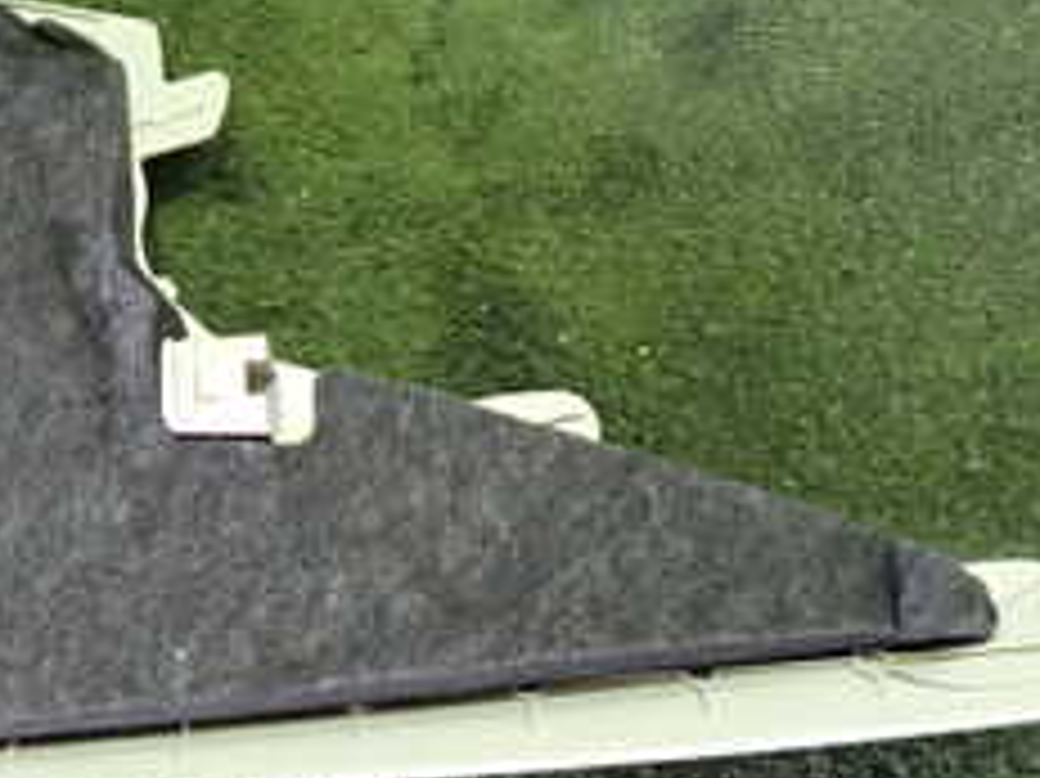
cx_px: 320
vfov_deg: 22.5
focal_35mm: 65
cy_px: 274
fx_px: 1952
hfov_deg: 29.6
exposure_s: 1/30
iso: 400
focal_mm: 4.5
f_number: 2
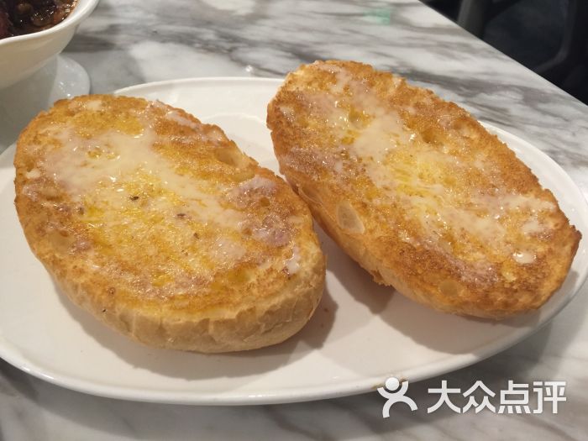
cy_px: 220
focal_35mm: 29
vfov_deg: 48.2
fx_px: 493
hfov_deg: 61.7
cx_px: 294
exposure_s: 1/17
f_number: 2.2
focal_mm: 4.15
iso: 64
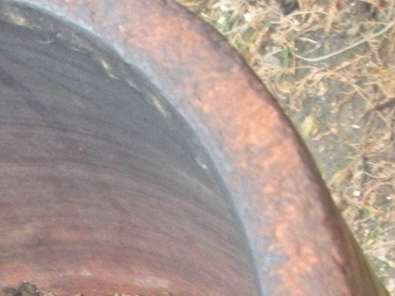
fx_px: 1551
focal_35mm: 136
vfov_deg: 10.4
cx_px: -249
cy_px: 497
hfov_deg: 13.4
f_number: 3.5
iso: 400
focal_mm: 6.3
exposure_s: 1/36.7
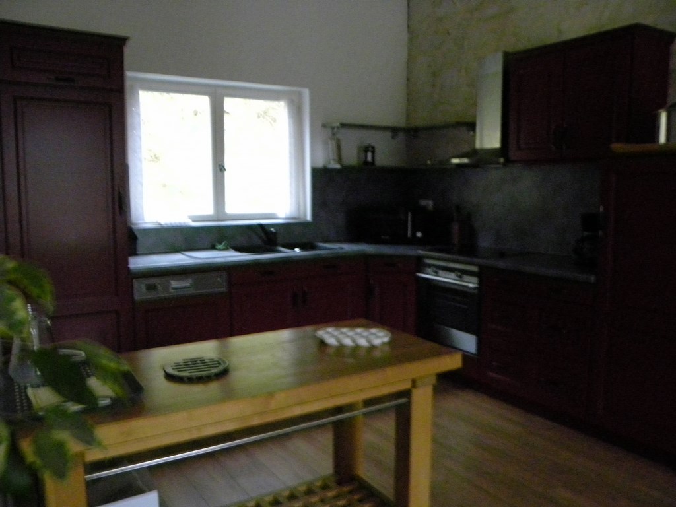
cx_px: 338
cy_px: 254
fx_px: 566
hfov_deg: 61.7
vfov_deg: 48.2
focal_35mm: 29
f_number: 2.8
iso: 800
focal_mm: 5.2
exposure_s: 1/2.5
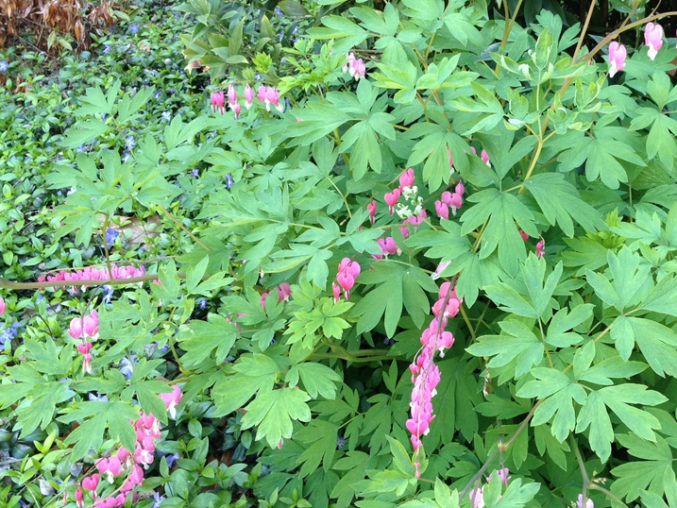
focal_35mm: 50
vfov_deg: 29.1
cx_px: 465
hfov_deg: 37.7
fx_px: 978
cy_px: 234
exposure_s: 1/120
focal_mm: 4.28
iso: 80
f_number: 2.4
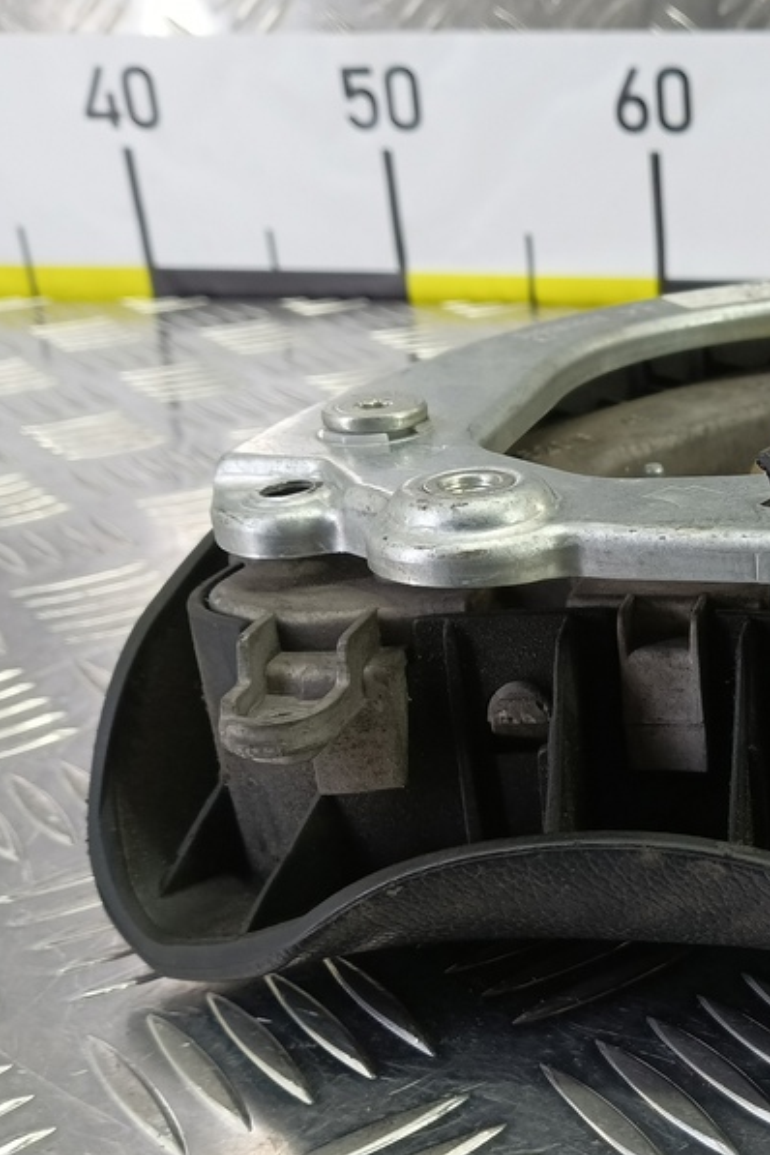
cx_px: 857
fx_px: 1315
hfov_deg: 29.3
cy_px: 696
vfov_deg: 47.1
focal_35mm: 41
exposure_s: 1/50
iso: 146
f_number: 1.6
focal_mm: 4.11
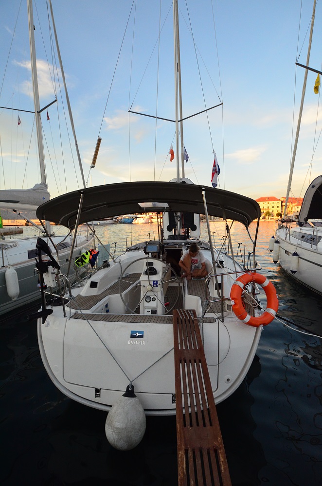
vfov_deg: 90.1
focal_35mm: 18
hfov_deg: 67.1
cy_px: 243
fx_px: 243
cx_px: 161
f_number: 5.6
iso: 2000
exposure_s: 1/1250
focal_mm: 12
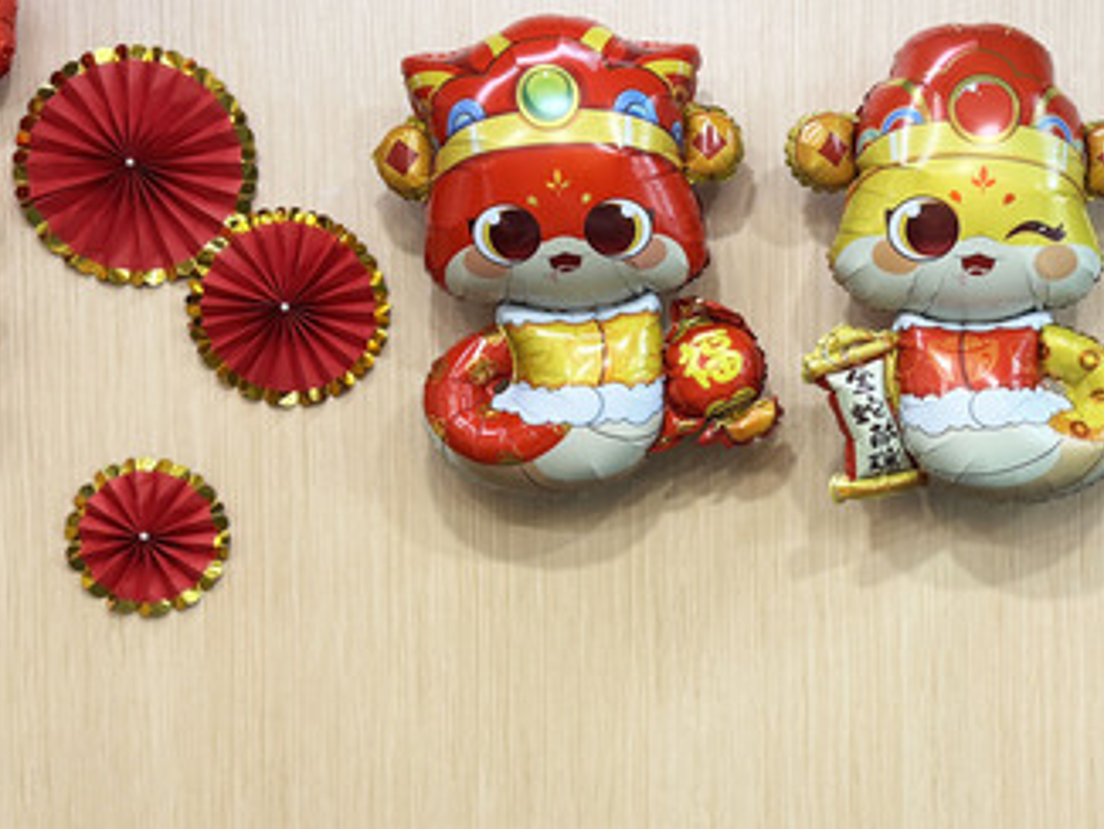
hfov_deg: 31.9
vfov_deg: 24.8
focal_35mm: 59
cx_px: 863
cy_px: 499
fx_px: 1882
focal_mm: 6.76
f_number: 1.78
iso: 160
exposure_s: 1/60
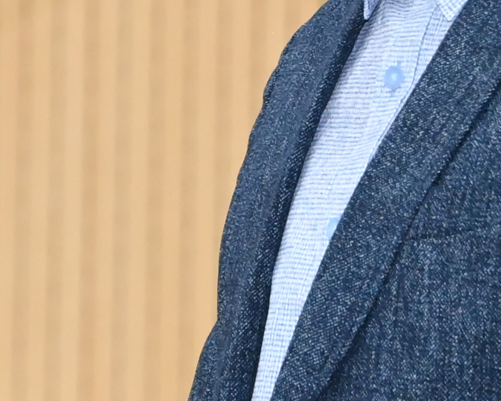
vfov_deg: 1.7
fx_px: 13578
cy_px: -54
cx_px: 71
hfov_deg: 2.1
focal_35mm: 916
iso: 8000
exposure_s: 1/200
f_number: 6.3
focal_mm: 180
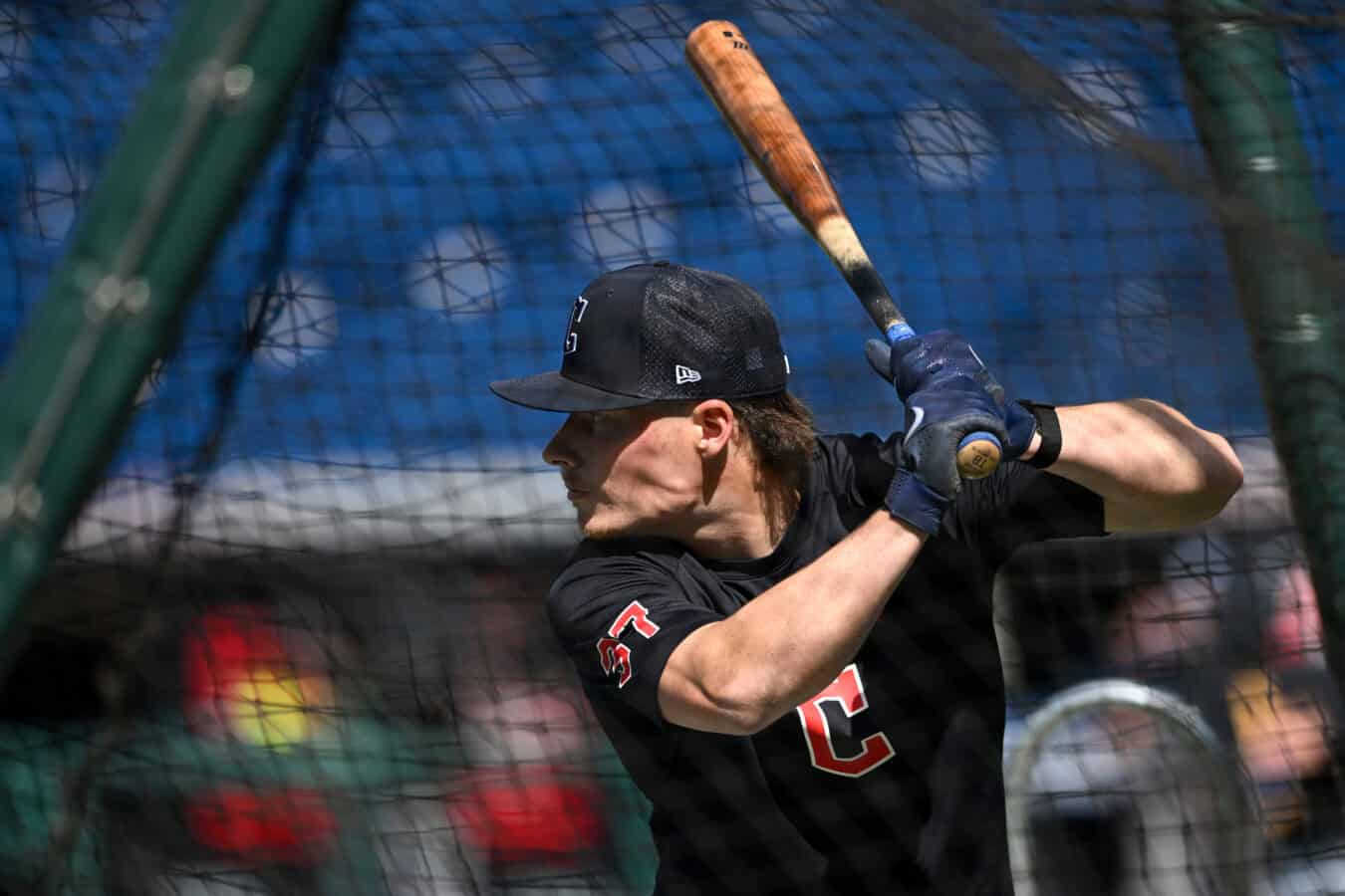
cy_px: 448
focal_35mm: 400
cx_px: 672
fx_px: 14943
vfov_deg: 3.4
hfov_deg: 5.2
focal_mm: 400
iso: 400
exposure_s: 1/5000
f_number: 4
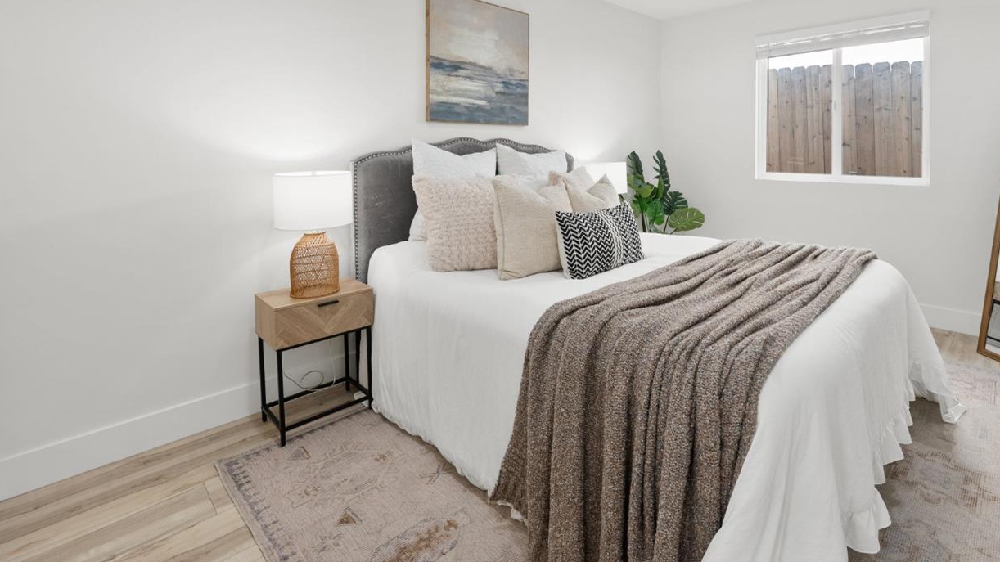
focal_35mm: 18
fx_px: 477
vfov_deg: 58.5
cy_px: 155
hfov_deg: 92.1
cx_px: 571
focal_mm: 14
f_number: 8
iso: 640
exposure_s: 1/13
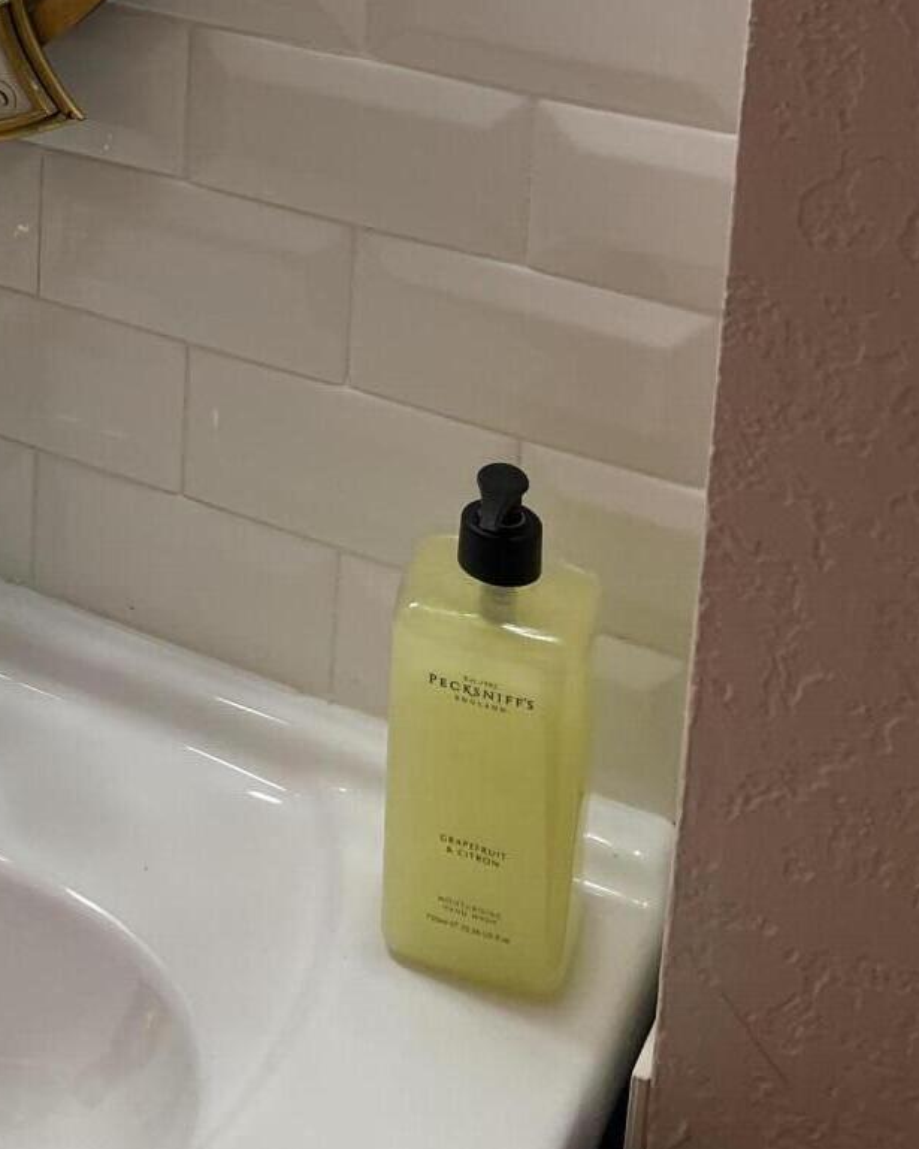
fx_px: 2244
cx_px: -118
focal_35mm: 66
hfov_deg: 21.8
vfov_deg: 25.2
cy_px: -311
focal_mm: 4.2
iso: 32
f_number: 1.6
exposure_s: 1/124
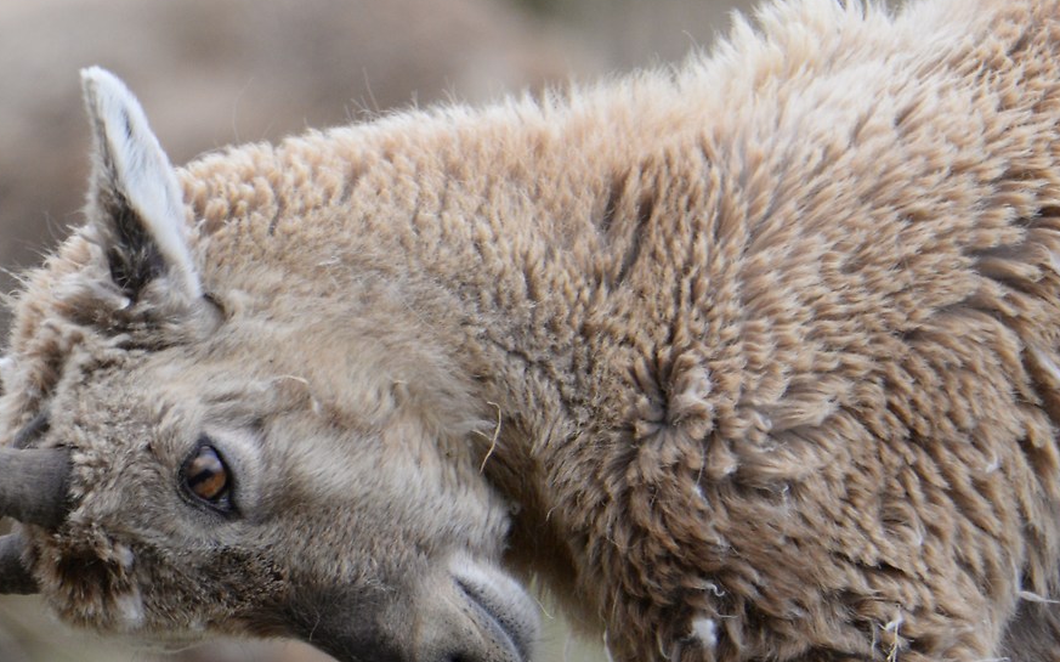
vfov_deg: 0.9
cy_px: 683
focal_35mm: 1542
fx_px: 44532
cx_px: 79
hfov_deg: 1.4
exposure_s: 1/640
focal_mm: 550
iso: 1250
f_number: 8
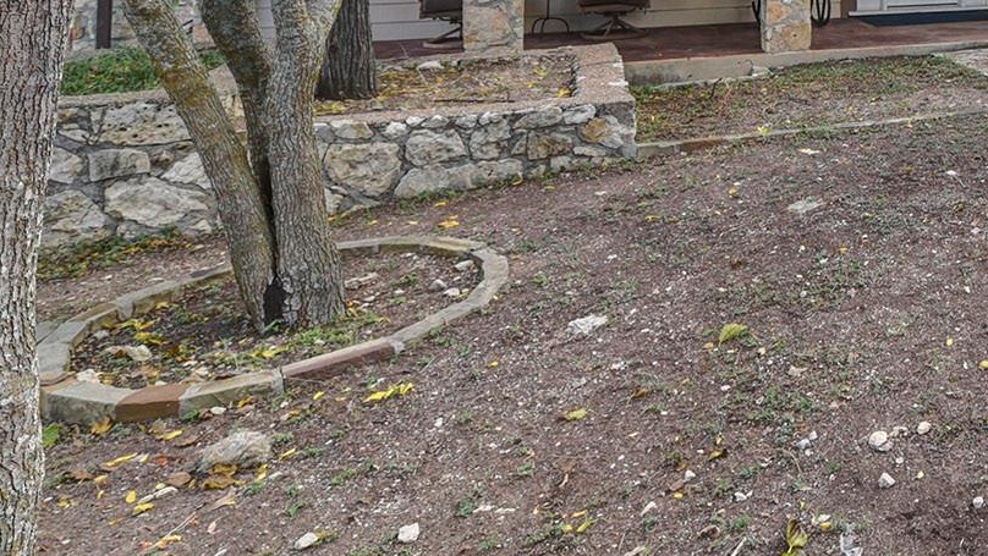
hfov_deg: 56.6
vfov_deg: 34.4
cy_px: -88
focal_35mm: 28
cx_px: 923
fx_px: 734
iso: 320
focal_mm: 12
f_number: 6.3
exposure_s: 1/500
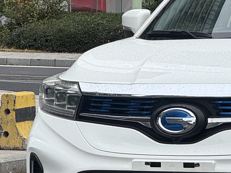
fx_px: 1908
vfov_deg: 5.2
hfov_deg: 6.9
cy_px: 20
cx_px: 286
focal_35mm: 286
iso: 25
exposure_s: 1/184
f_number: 2.8
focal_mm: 9
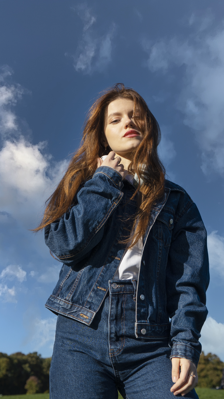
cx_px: 90
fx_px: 517
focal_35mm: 49
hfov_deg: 24.4
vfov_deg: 42.1
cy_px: 199
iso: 125
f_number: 4.5
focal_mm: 31
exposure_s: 1/2000
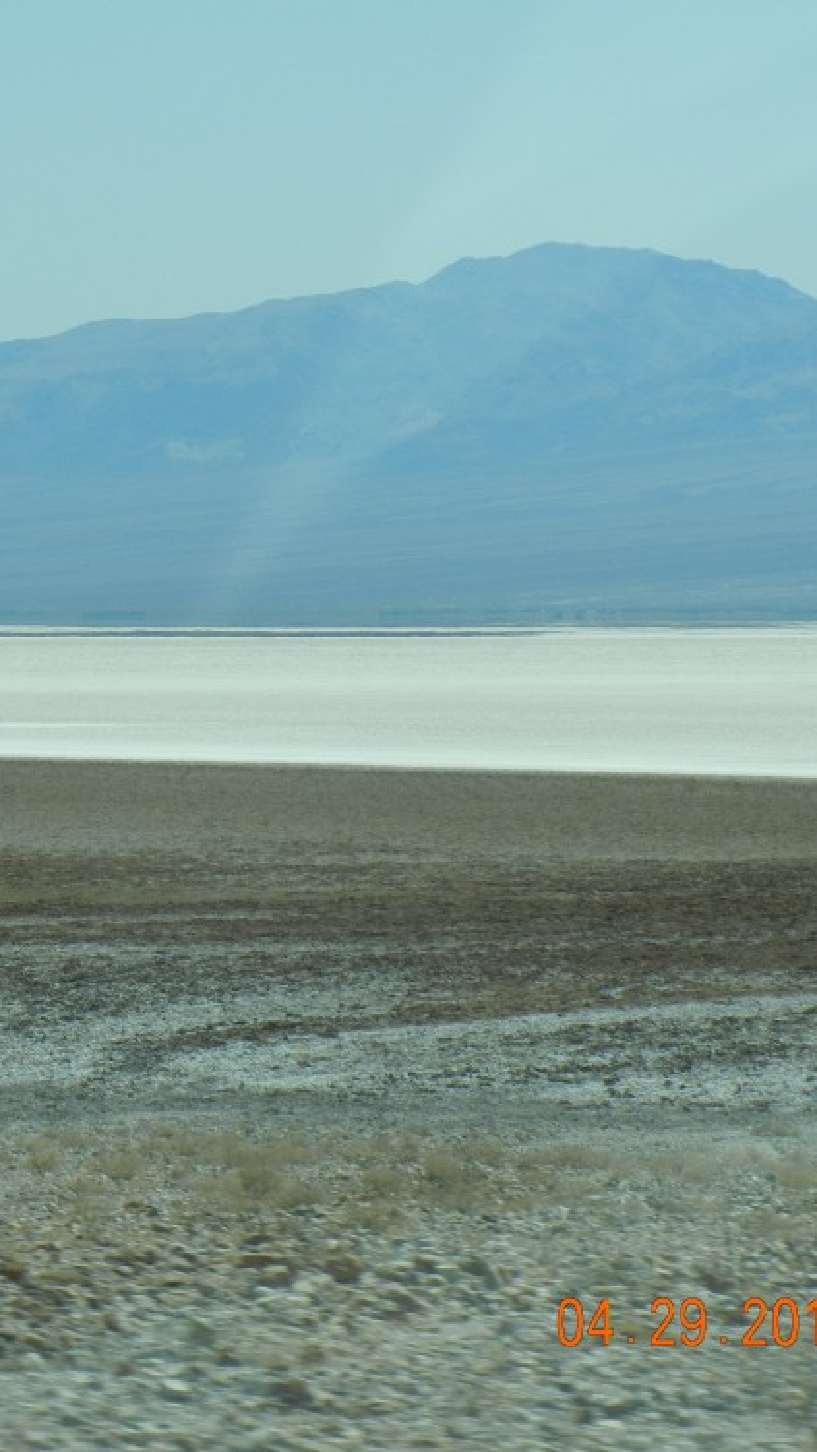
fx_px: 8702
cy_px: 734
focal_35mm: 226
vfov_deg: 9.5
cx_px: 174
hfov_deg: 5.4
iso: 160
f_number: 9.2
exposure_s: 1/321
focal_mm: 27.4
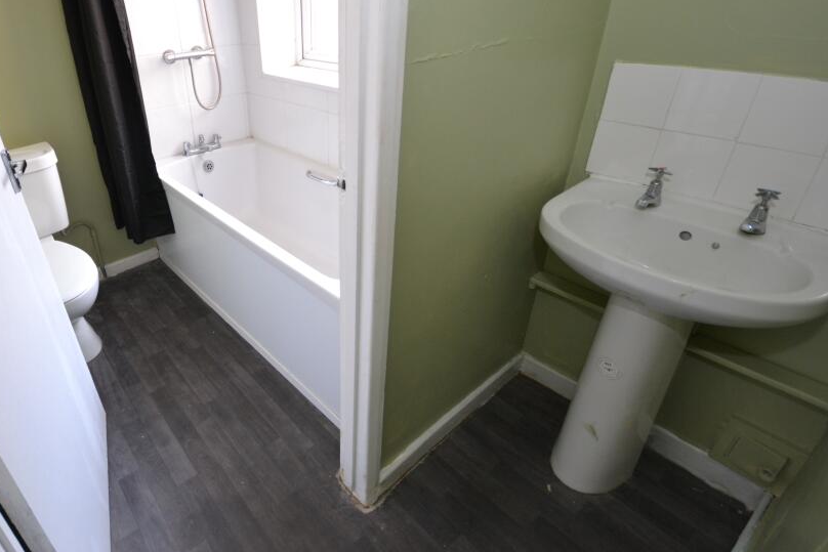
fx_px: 437
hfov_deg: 85.0
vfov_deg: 64.4
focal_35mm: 19
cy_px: 246
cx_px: 304
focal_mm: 10
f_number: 4
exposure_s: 1/60
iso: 500
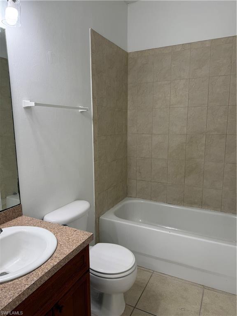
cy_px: 158
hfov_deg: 56.8
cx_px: 118
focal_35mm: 24
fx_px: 219
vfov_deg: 71.6
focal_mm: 6.76
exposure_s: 1/121
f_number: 1.78
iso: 80
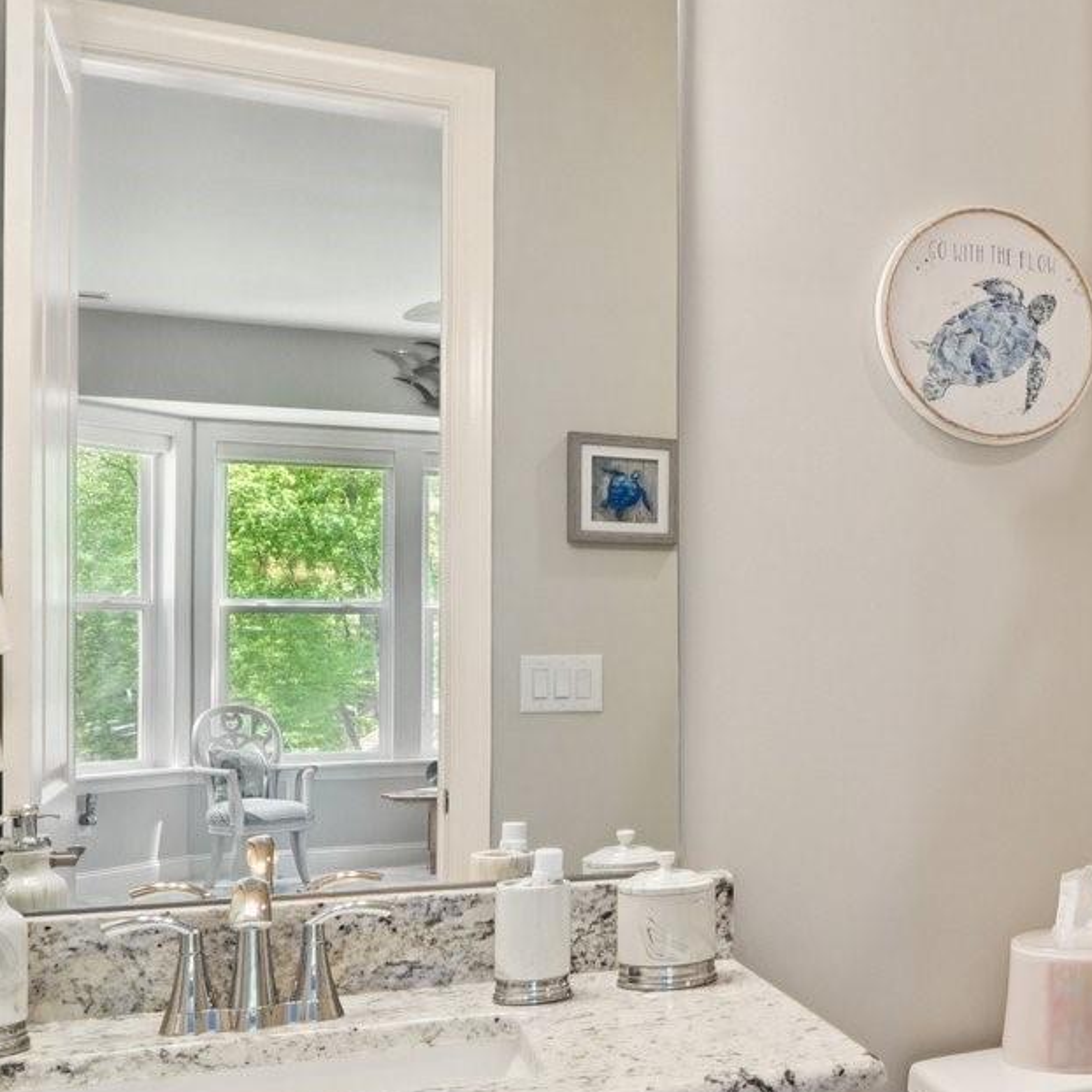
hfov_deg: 35.1
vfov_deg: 39.7
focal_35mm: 42
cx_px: 1166
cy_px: 687
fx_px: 1499
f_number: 8
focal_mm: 10
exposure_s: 1/10
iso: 400
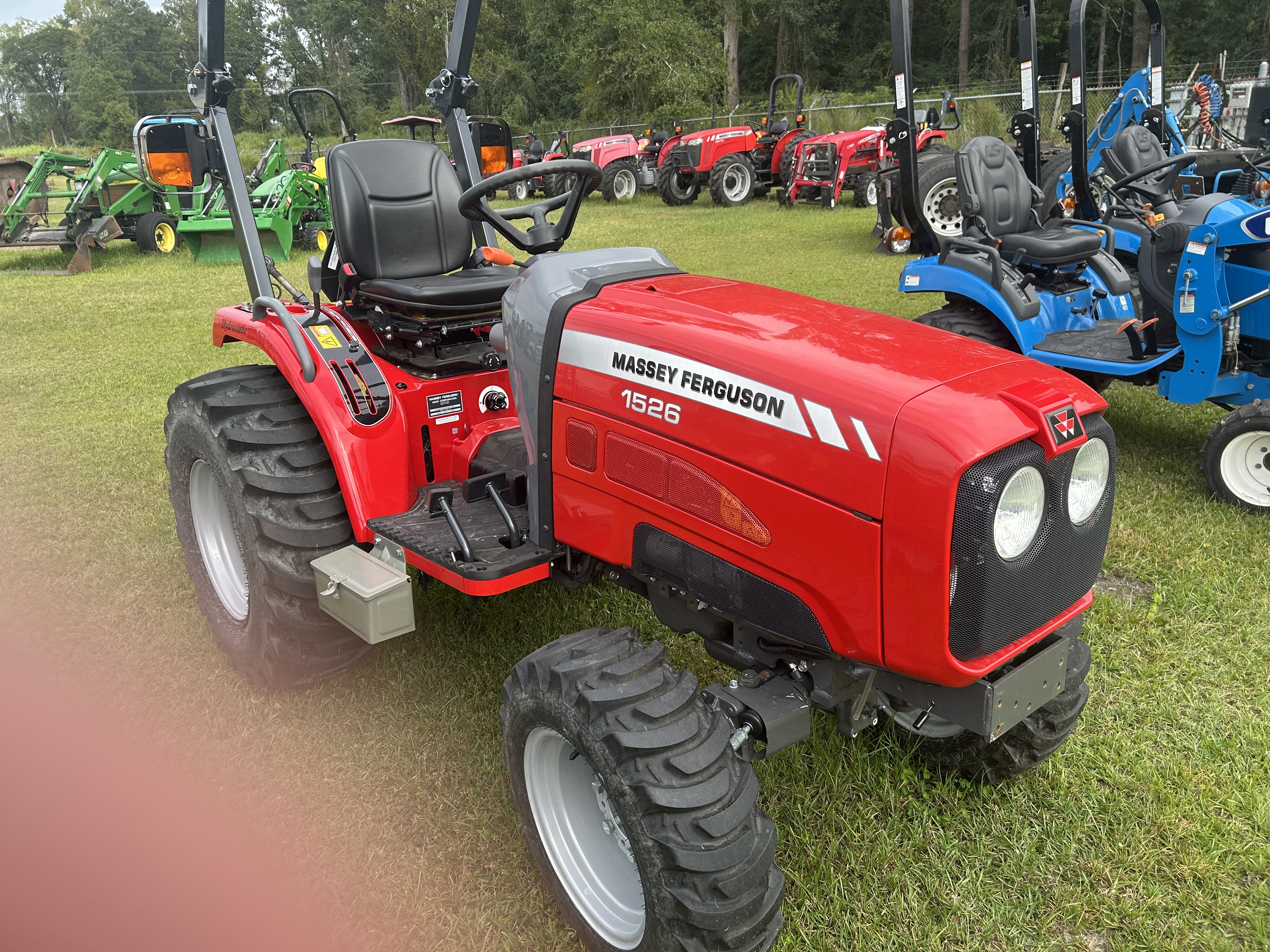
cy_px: 476
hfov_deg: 67.3
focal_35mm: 26
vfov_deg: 53.1
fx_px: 954
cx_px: 635
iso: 50
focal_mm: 5.7
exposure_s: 1/909
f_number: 1.5
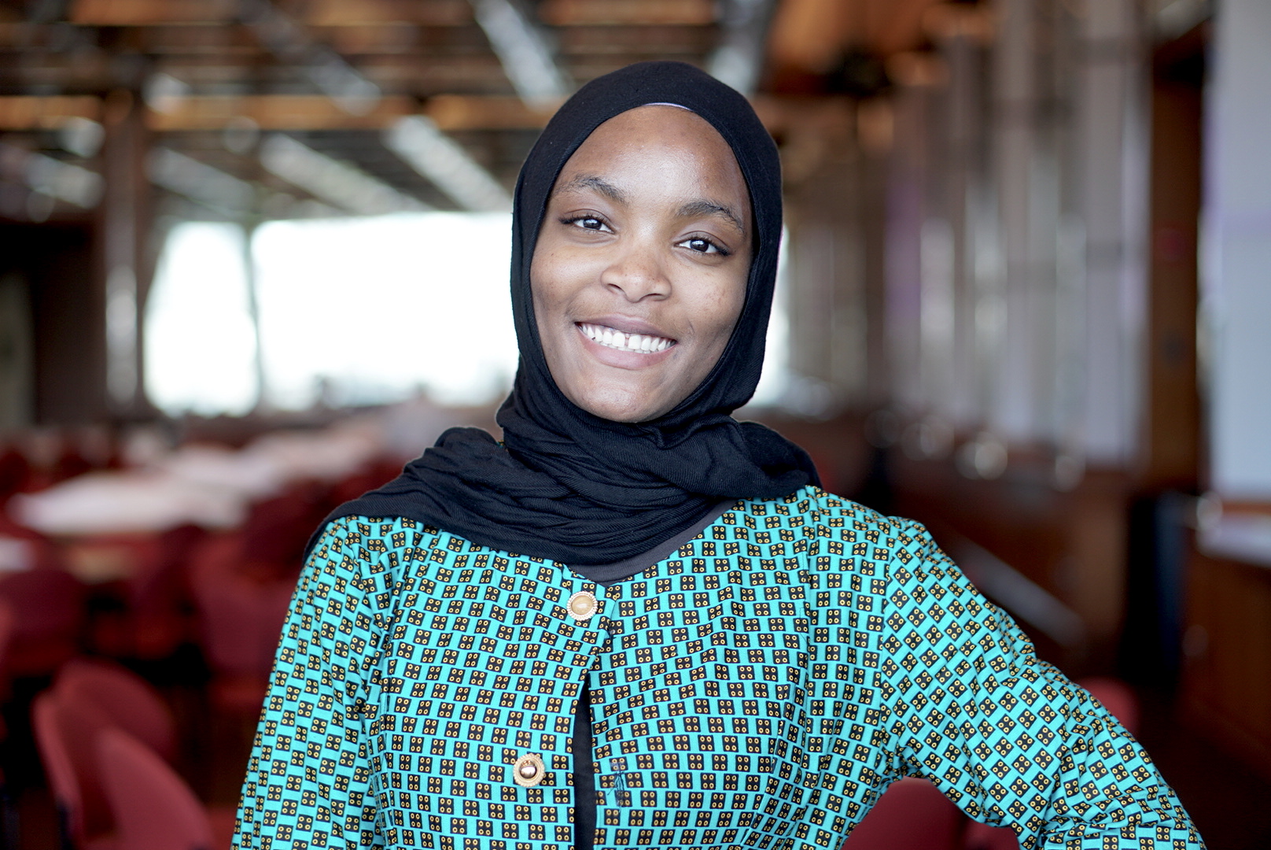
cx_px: 636
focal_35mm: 75
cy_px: 425
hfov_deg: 27.0
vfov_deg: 18.2
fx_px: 2650
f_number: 1.8
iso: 160
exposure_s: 1/125
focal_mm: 50
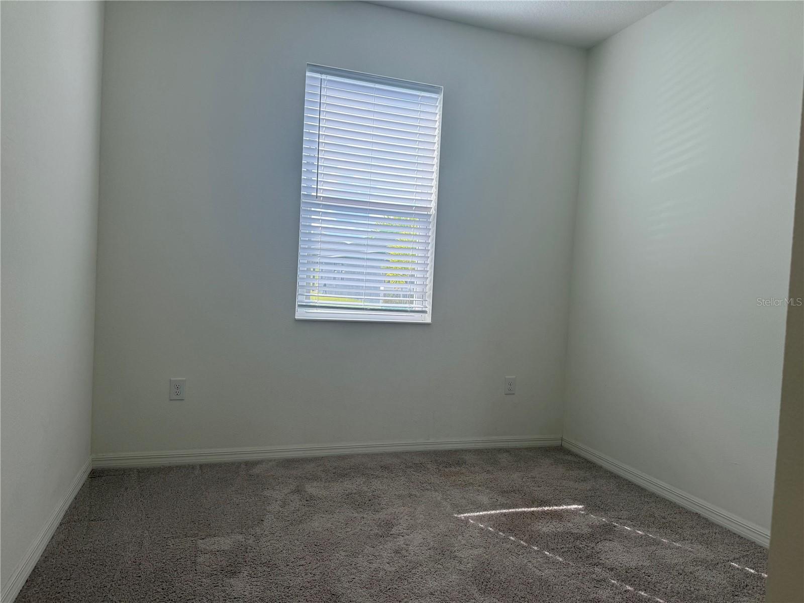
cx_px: 402
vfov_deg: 56.8
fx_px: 557
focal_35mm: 24
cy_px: 302
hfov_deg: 71.6
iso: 100
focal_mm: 6.76
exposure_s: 1/253
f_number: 1.78
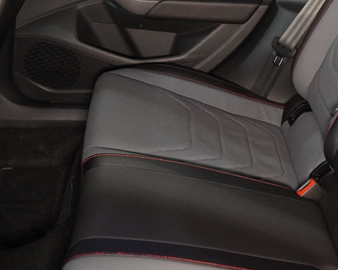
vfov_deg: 22.4
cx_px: 349
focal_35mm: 68
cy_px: 80
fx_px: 680
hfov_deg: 26.2
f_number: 2.8
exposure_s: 1/160
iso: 5000
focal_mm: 22
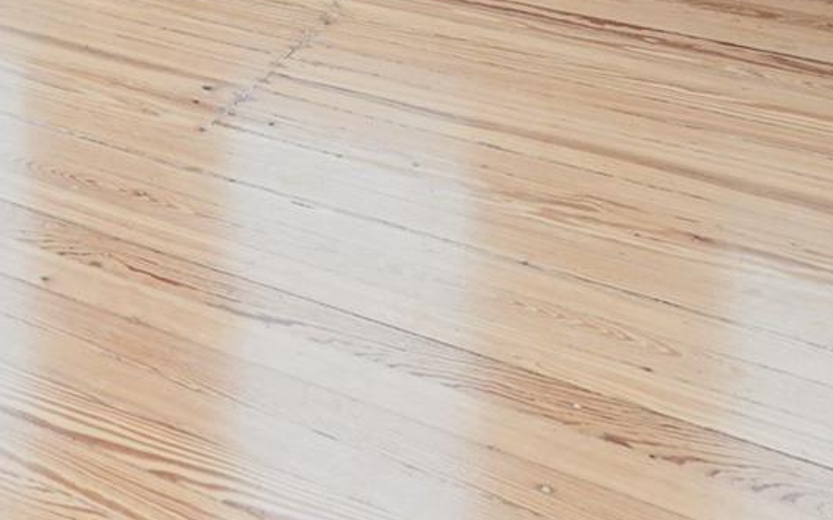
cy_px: -535
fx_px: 1430
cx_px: -101
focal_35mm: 63
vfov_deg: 15.9
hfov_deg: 29.1
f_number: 5.6
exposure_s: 1/50
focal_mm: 16
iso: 100
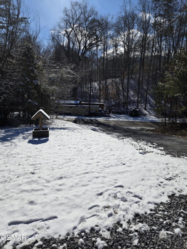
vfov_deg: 73.9
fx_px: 166
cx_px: 94
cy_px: 124
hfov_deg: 58.9
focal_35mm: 23
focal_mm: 5.4
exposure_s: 1/5397
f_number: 1.8
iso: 25
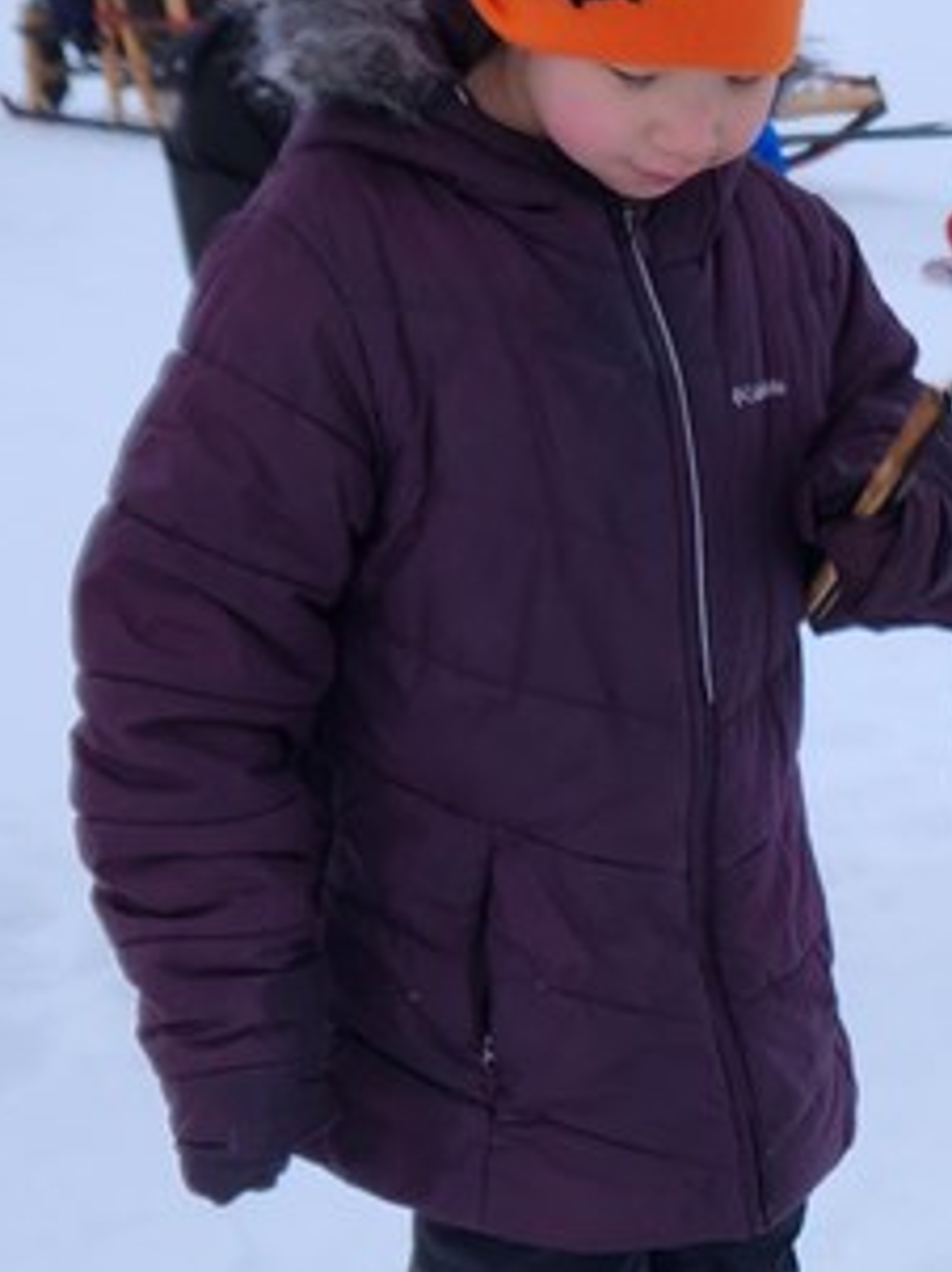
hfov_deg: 17.2
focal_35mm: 78
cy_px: 1255
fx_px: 2864
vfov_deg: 24.0
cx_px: 1373
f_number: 1.8
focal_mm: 5.4
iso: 20
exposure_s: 1/180
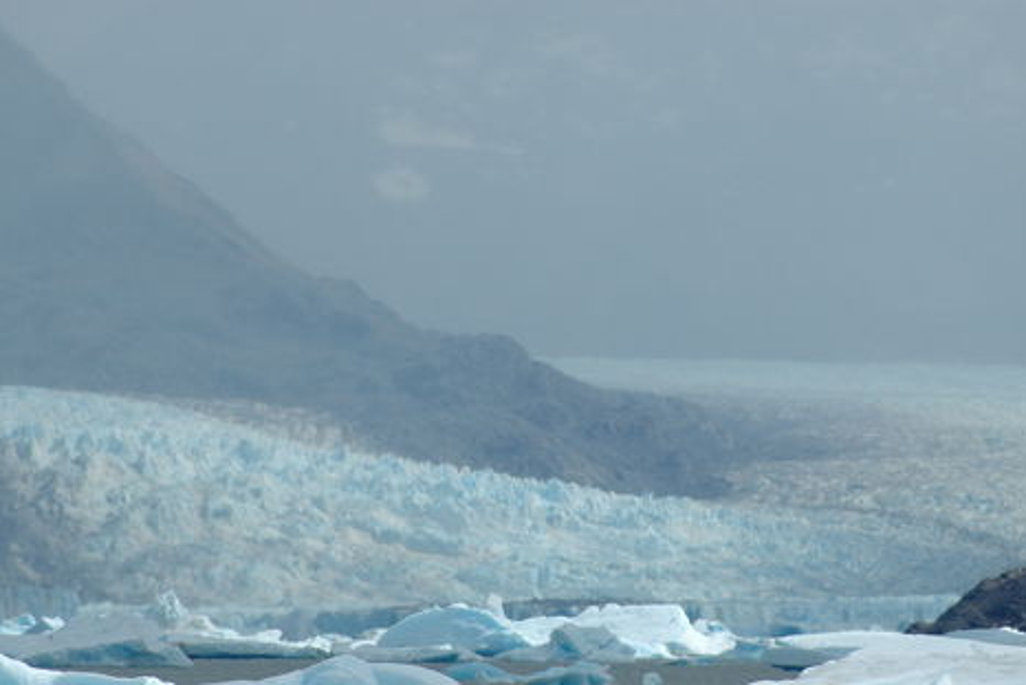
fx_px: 17874
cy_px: 456
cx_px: 592
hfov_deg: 3.3
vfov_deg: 2.2
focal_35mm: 627
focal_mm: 300
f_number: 8
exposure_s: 1/3200
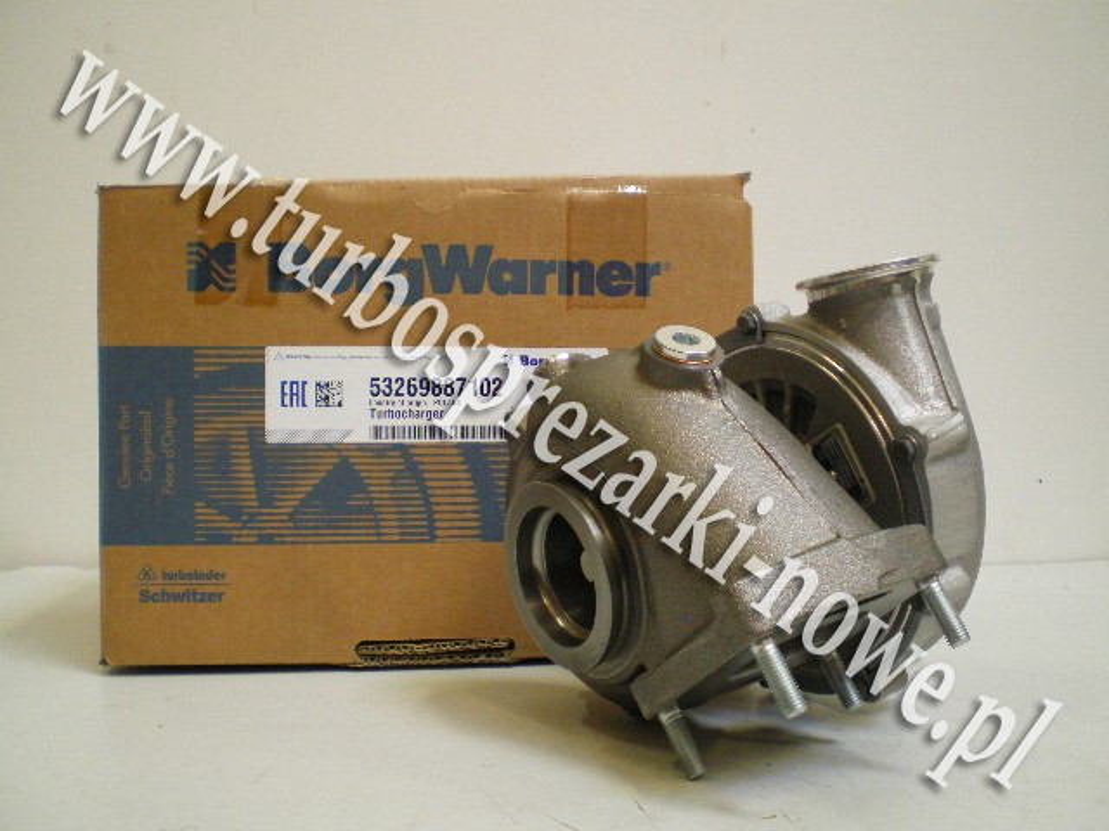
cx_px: 554
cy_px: 416
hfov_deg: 49.0
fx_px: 1217
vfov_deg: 37.7
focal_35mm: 38
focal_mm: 6.3
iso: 400
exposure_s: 1/20
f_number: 3.1
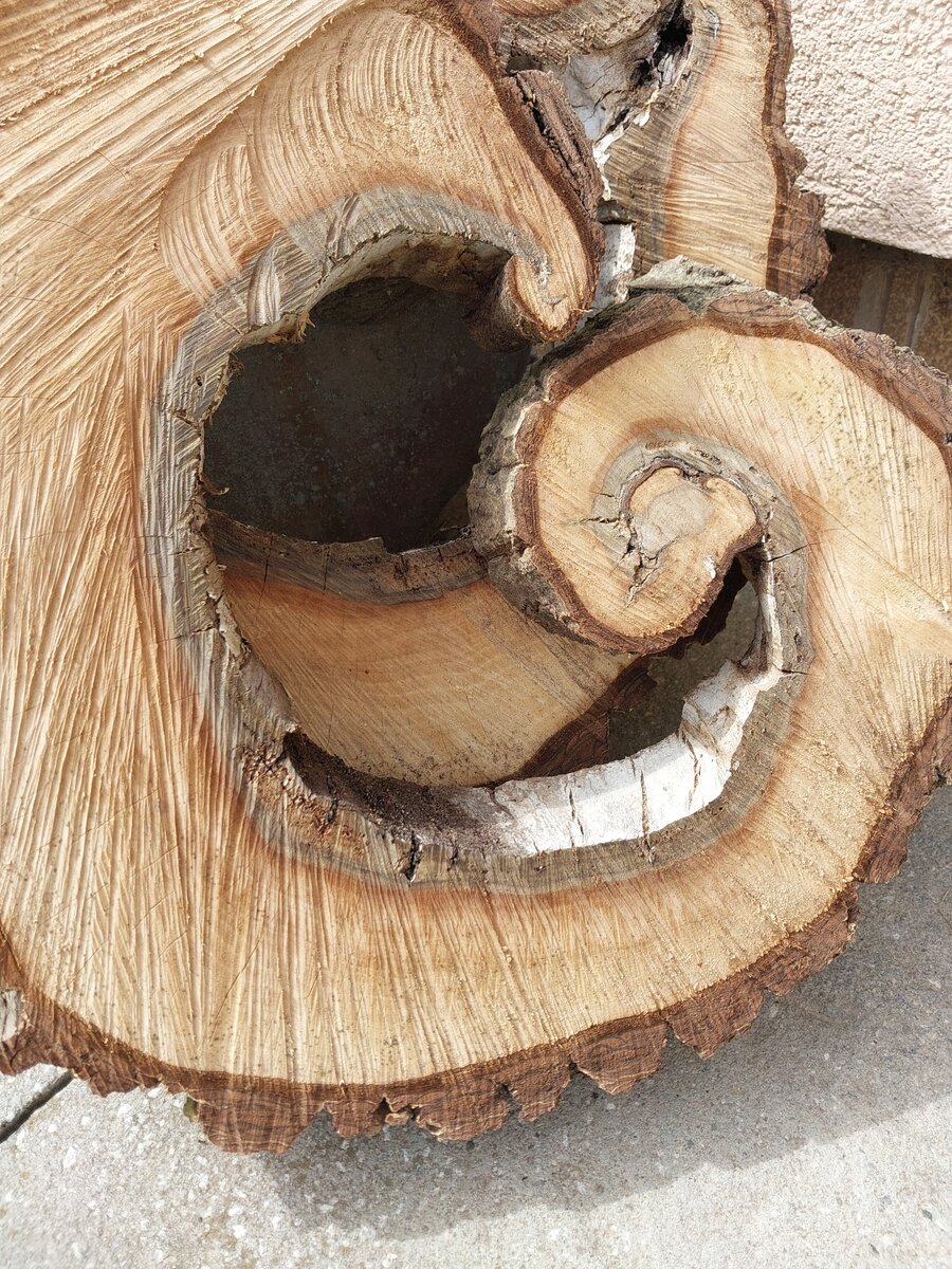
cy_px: 634
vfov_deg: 60.0
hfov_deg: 46.8
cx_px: 476
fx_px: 1100
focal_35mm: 30
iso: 20
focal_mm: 4.6
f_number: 1.8
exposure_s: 1/186
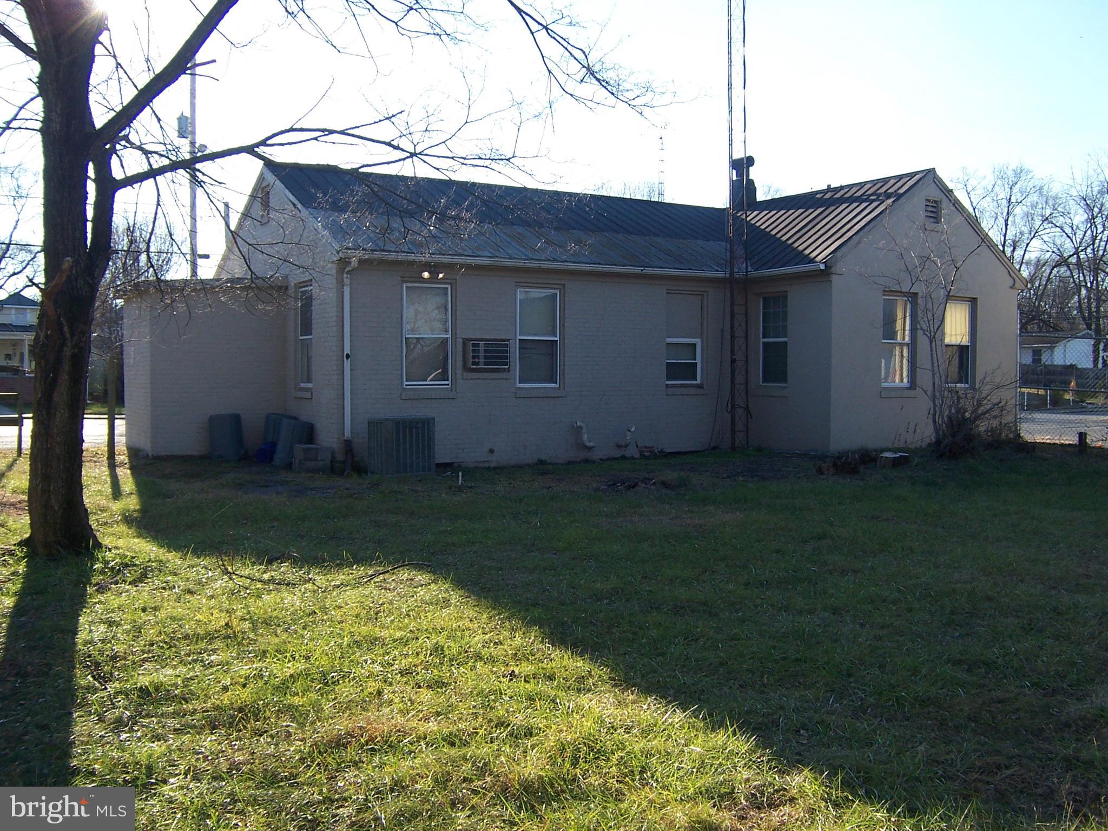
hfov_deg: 55.4
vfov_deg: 42.9
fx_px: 1056
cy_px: 416
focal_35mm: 33
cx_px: 554
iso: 80
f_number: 3.4
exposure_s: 1/350
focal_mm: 5.5
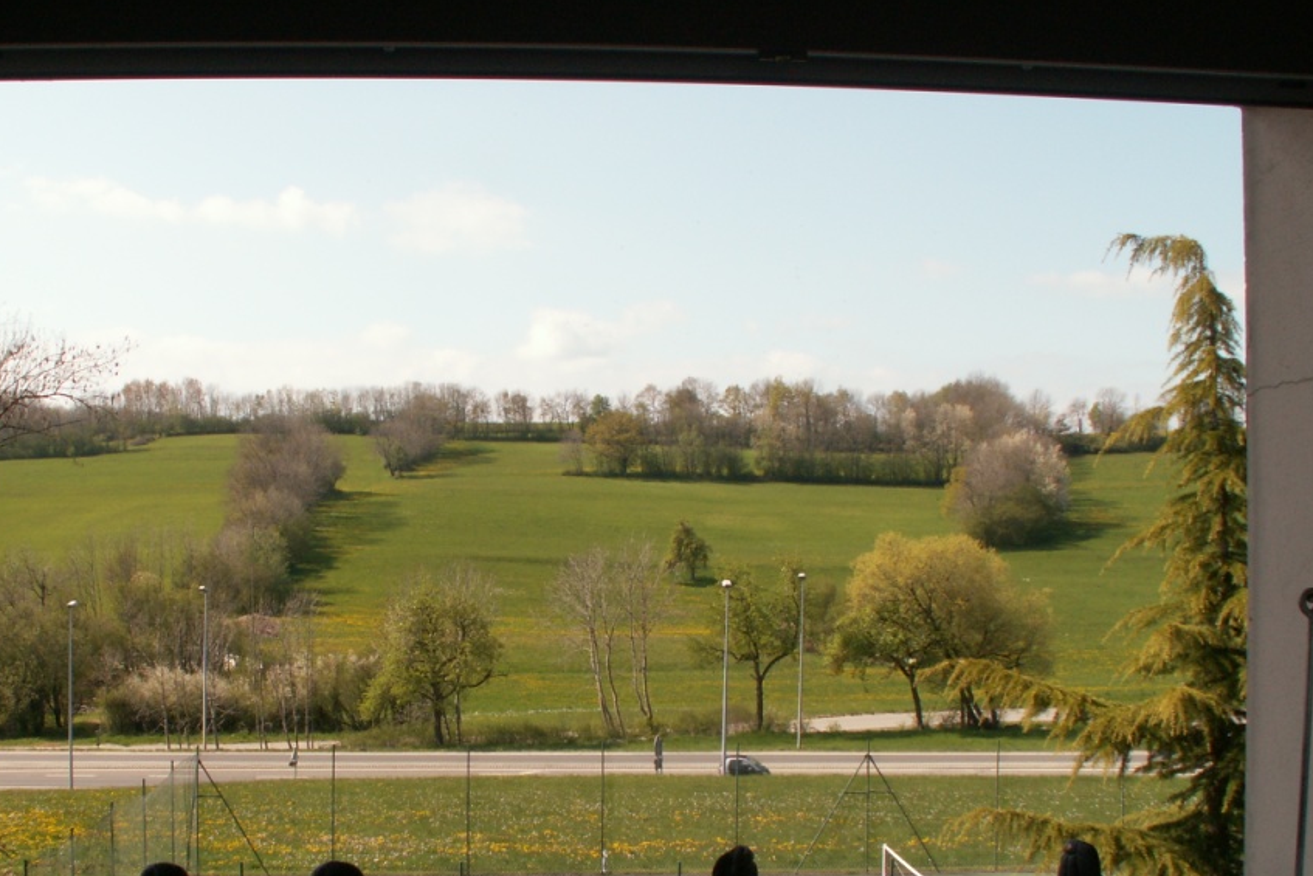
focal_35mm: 44
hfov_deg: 44.3
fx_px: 1605
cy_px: 563
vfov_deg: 30.4
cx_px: 527
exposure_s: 1/160
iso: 50
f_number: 6.3
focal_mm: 5.86
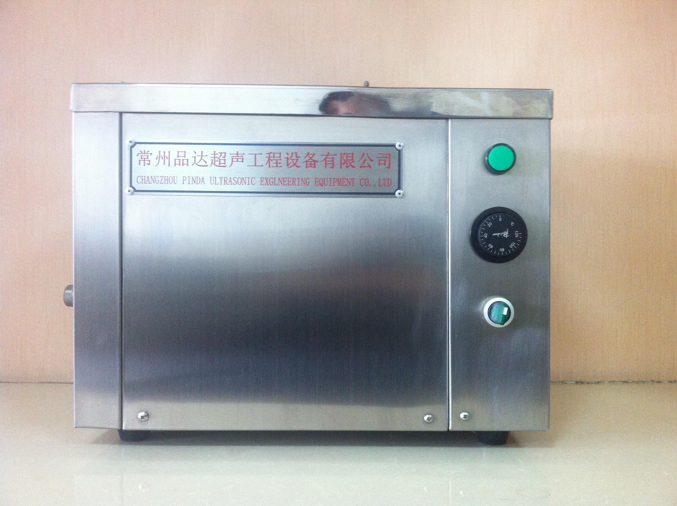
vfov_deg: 40.6
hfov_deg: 52.7
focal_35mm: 35
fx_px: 683
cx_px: 338
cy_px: 253
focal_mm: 3.85
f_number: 2.8
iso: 200
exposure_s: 1/15
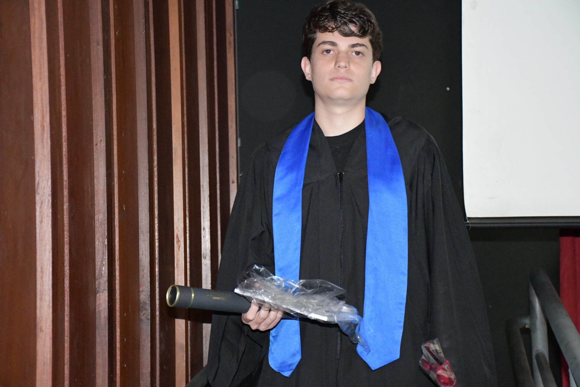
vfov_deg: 17.5
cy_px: 194
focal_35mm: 78
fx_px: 1257
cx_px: 290
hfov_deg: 26.0
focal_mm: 52
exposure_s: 1/60
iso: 6400
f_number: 4.8
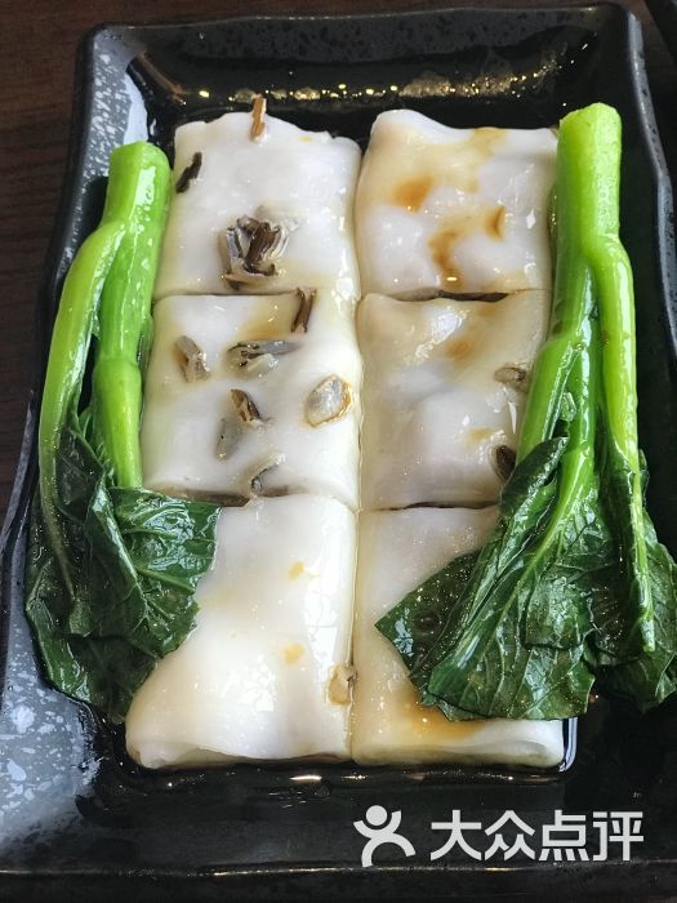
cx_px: 338
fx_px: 1486
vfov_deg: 33.8
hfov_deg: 25.7
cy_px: 452
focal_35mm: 57
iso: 100
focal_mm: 6.6
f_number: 2.8
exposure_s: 1/50
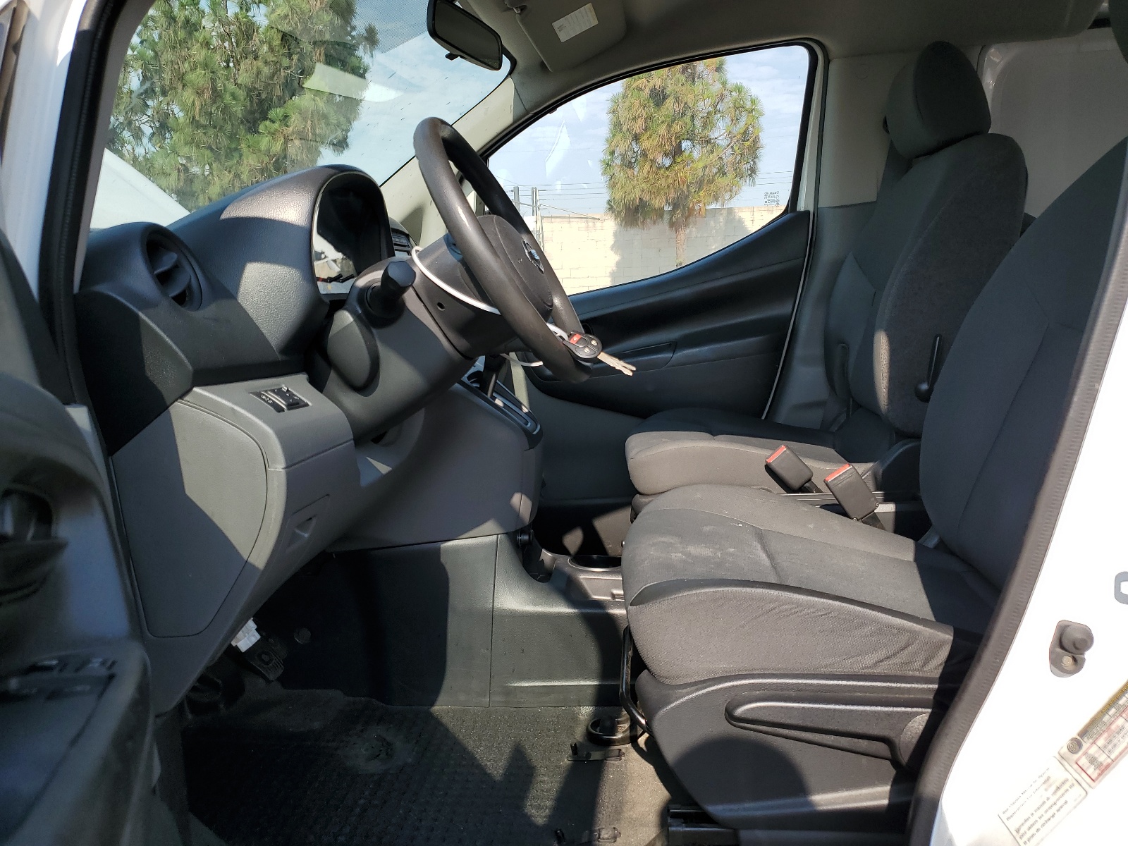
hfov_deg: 67.3
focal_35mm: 26
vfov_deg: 53.1
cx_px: 564
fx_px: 847
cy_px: 423
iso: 50
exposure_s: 1/1667
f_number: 1.5
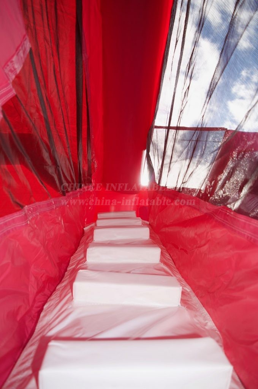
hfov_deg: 47.8
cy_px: 194
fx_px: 291
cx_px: 129
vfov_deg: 67.5
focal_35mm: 27
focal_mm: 18
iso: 100
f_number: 3.5
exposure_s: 1/200
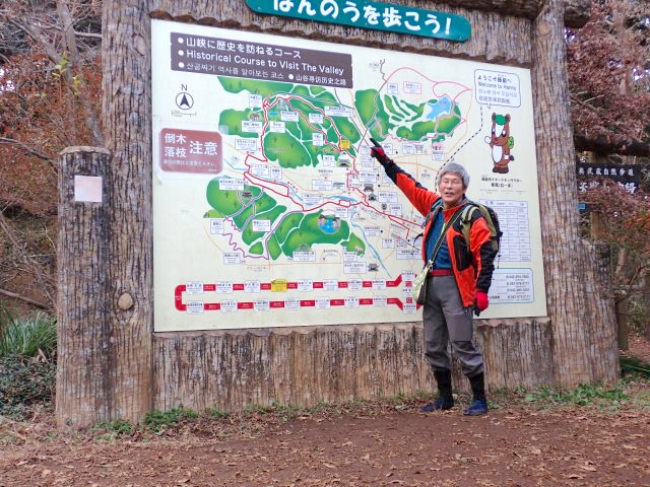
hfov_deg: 51.4
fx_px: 676
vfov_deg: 39.7
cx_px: 325
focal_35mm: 36
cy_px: 244
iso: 200
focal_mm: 6.4
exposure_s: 1/80
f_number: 2.5
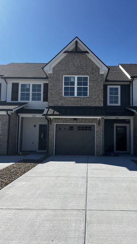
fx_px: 187
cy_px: 121
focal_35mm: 29
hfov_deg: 39.9
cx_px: 84
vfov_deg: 66.1
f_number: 1.6
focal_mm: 5.1
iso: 50
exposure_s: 1/4854
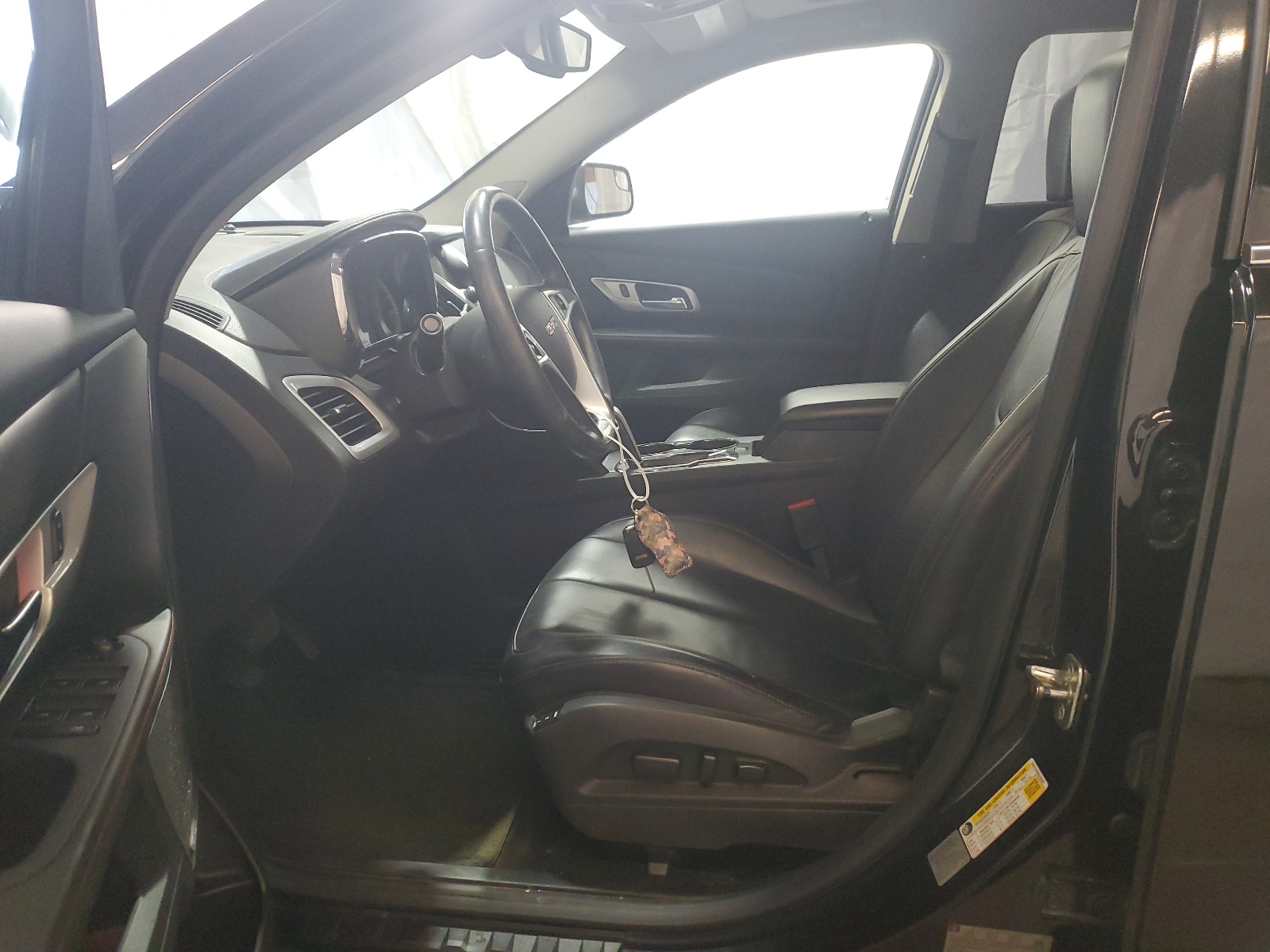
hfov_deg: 67.3
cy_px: 476
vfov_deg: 53.1
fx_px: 954
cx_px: 635
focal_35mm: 26
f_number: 1.5
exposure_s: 1/60.2
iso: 226
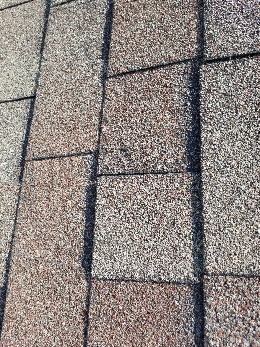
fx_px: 260
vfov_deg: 67.3
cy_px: 174
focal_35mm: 26
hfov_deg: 53.1
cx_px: 130
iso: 50
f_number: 1.7
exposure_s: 1/944
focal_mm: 4.3
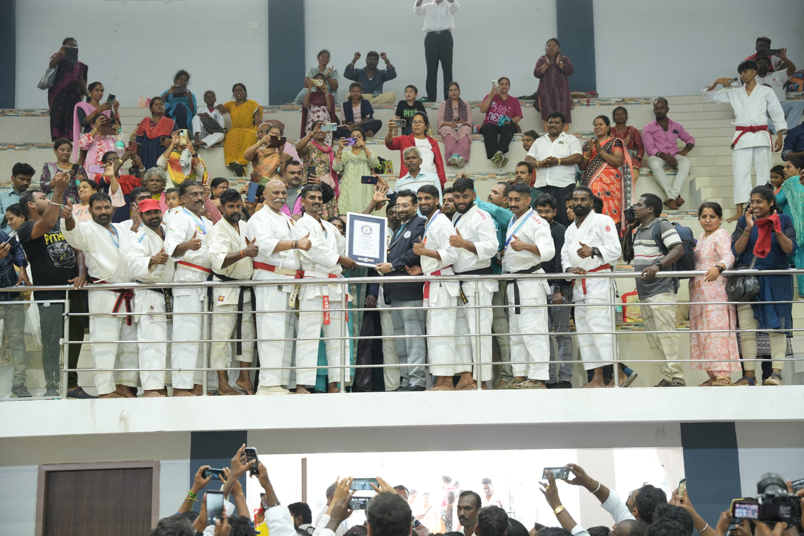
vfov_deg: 26.6
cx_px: 402
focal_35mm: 51
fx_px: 1132
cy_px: 268
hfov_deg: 39.1
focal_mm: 50.7
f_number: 3.5
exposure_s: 1/100
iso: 1000
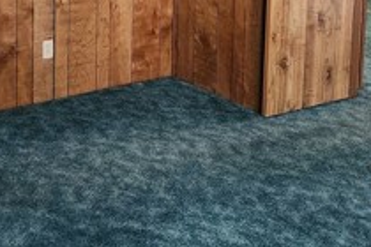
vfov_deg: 17.8
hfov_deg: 27.7
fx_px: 752
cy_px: -42
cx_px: 159
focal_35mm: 73
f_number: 1.8
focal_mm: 5.4
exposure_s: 1/120
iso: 640
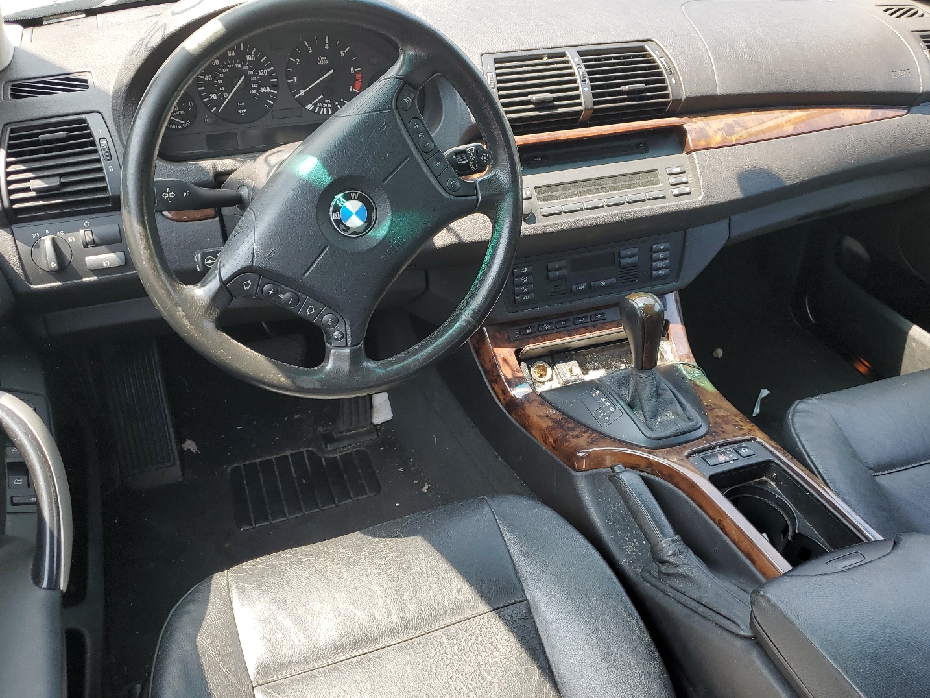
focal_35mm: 29
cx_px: 457
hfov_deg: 61.6
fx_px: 779
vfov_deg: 48.2
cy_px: 335
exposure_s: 1/227
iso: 50
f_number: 1.5
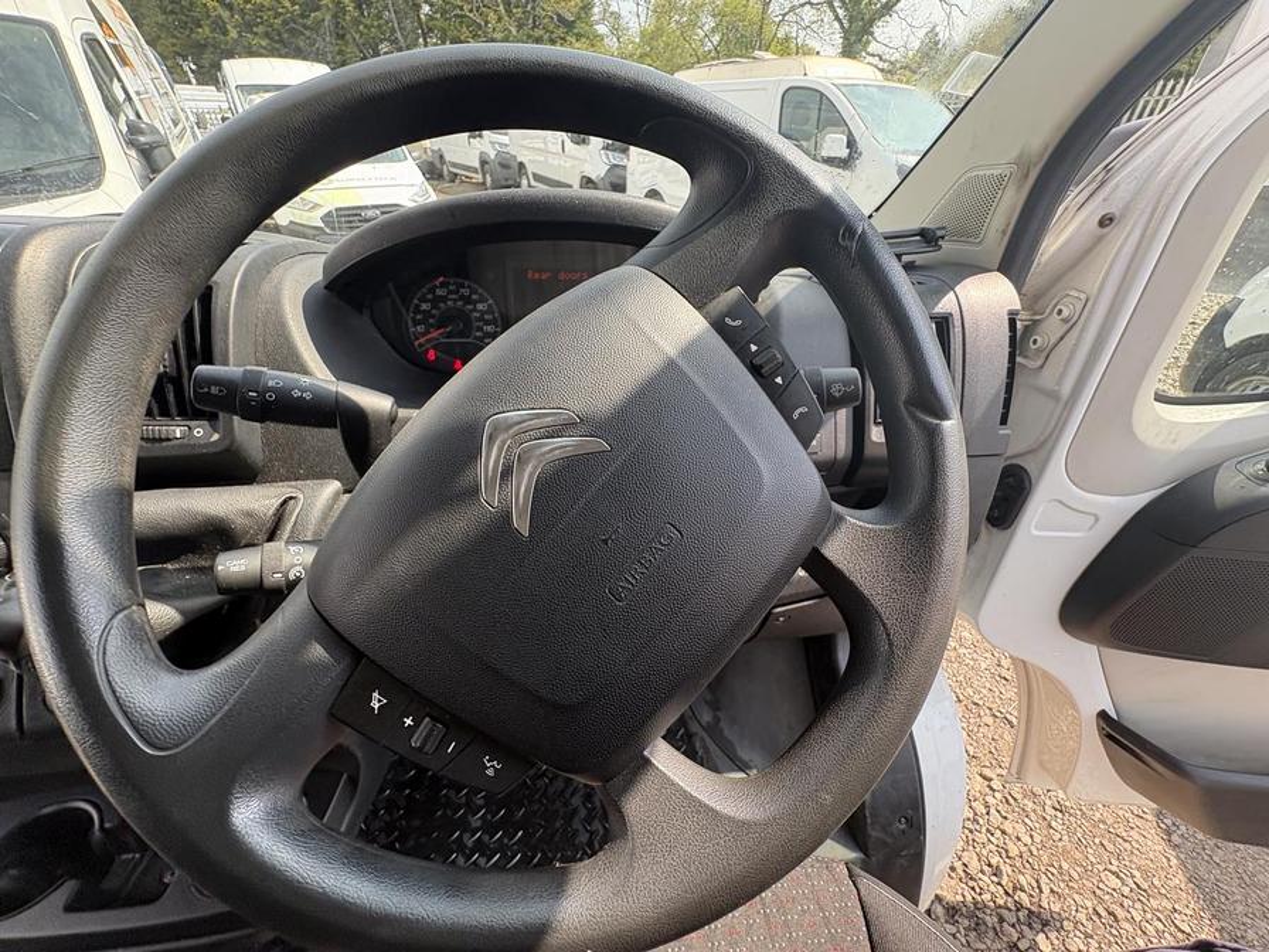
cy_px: 476
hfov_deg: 102.1
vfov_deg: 85.7
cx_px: 634
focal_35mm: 14
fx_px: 513
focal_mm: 2.22
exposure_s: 1/151
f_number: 2.2
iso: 64
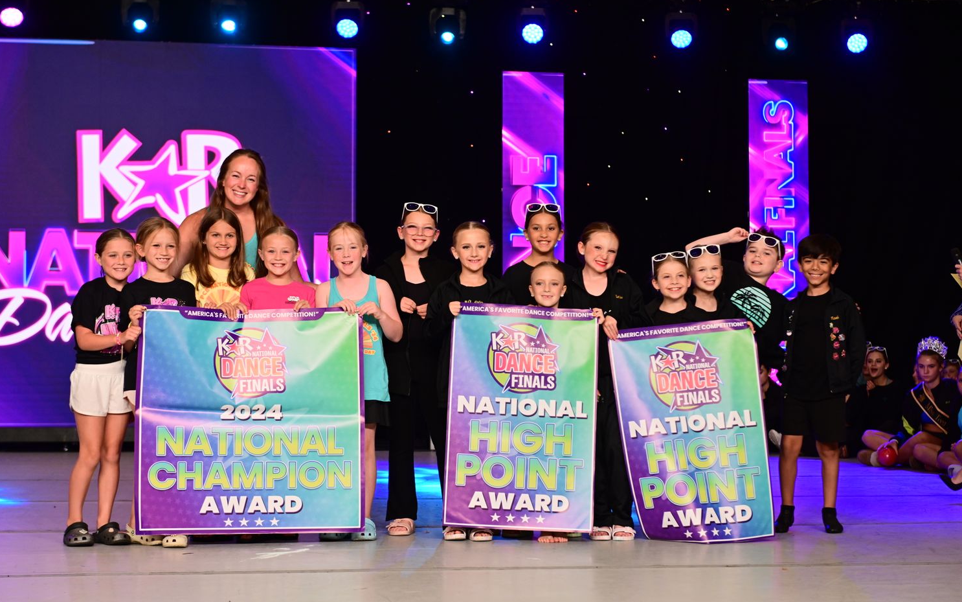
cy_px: 287
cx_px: 482
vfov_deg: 18.1
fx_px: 1888
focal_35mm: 72
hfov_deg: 28.6
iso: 1000
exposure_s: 1/250
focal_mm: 70
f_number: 3.5
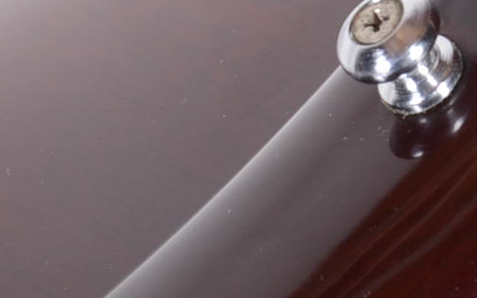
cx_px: 468
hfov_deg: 5.4
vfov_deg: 3.4
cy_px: 81
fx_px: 5044
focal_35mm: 388
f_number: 9
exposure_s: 1/160
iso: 160
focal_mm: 52
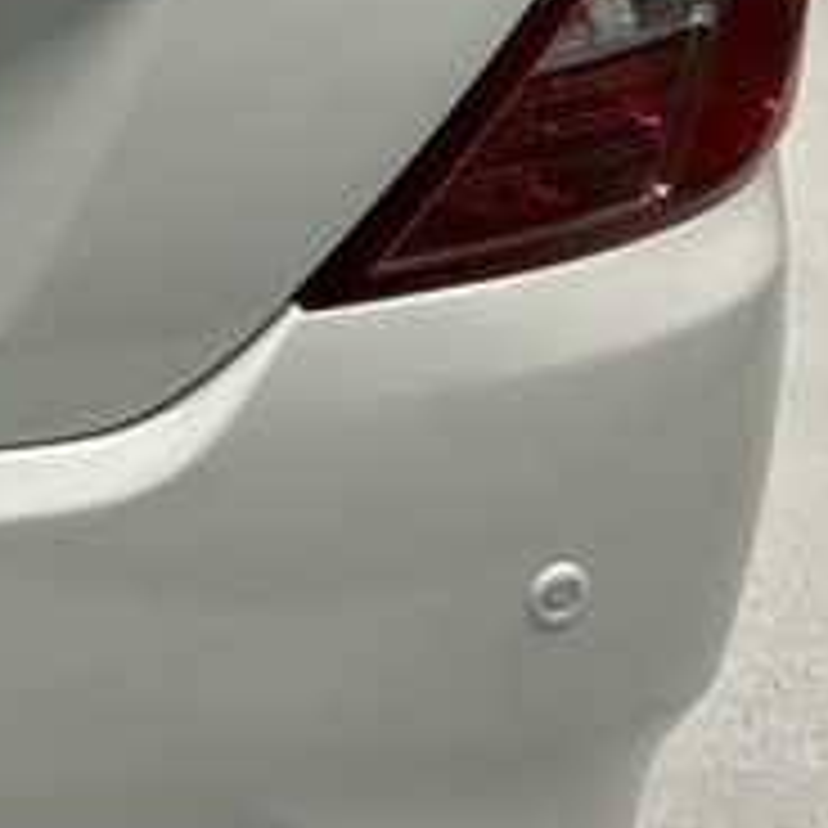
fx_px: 1867
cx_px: -702
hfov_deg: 18.7
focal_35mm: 69
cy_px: 4
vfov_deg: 23.9
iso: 125
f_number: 2.2
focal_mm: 2.22
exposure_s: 1/100
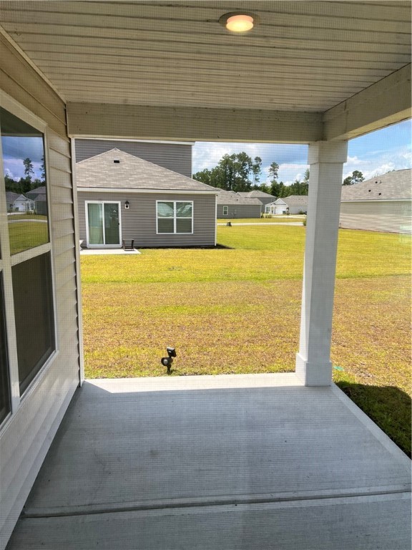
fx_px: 413
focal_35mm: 26
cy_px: 275
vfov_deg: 67.3
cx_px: 206
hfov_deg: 53.1
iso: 50
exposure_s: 1/1311
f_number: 1.5
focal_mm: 5.7
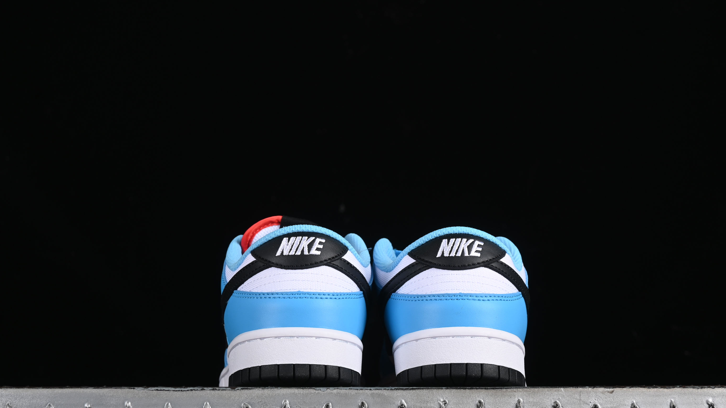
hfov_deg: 27.9
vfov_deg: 15.9
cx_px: 363
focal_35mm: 76
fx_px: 1463
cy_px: 233
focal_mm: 48
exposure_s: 1/200
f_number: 7.1
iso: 160
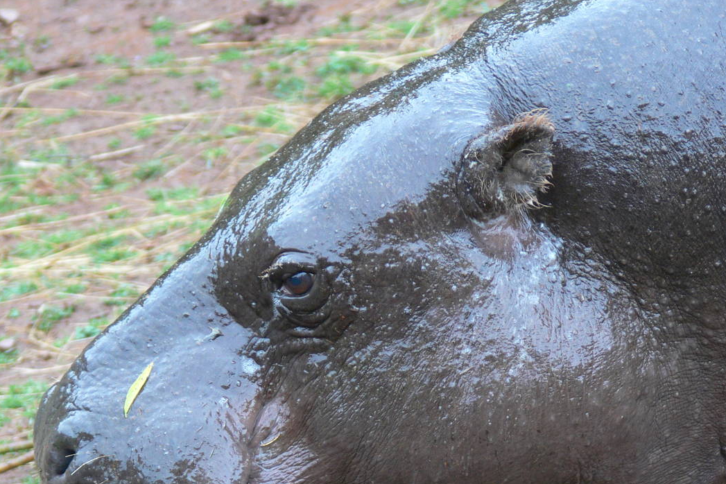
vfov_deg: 5.0
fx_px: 5545
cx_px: 359
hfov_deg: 7.5
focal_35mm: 275
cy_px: 381
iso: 100
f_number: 3.6
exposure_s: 1/30
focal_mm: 36.7
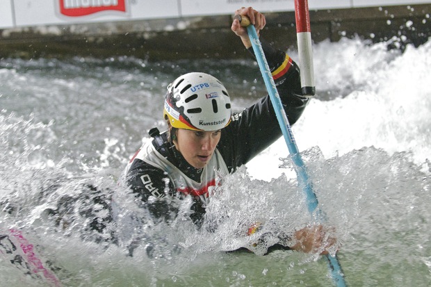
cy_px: 144
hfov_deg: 19.5
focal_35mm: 105
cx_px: 216
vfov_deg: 13.0
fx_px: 1257
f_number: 2.8
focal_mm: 70
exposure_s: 1/500
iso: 2000
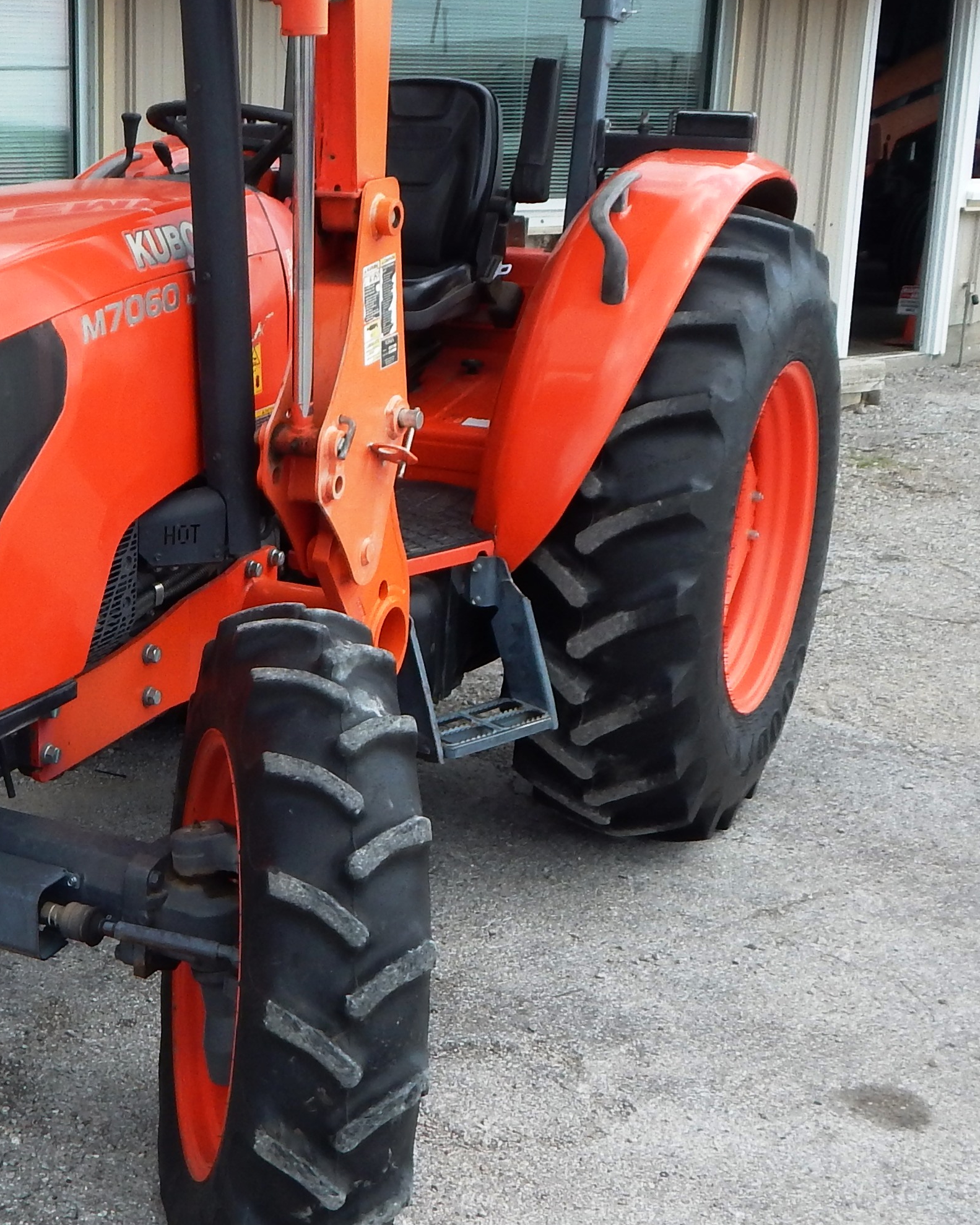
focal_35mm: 50
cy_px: 597
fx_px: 1813
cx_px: 152
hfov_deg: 29.3
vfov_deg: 37.3
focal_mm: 4
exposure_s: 1/800
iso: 125
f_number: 3
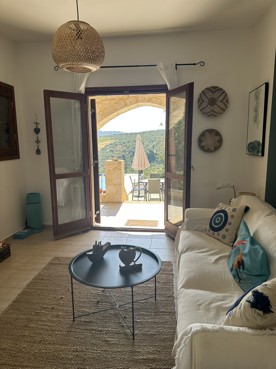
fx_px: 255
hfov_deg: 56.8
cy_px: 184
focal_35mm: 24
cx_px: 138
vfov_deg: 71.6
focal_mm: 6.86
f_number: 1.78
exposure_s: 1/816
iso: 80
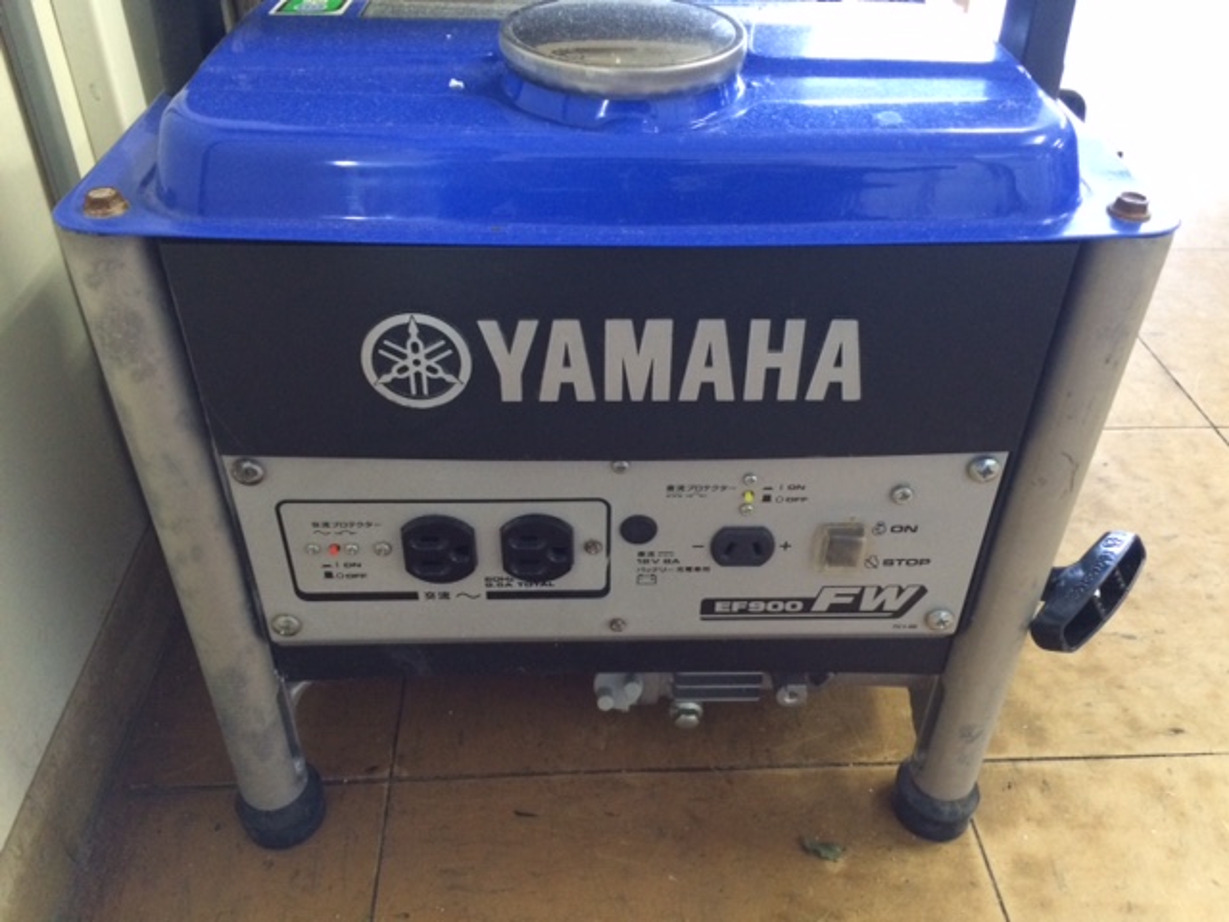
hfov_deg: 61.7
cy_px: 461
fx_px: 1030
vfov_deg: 48.2
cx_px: 614
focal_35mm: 29
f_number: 2.2
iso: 320
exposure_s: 1/30
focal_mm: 4.15
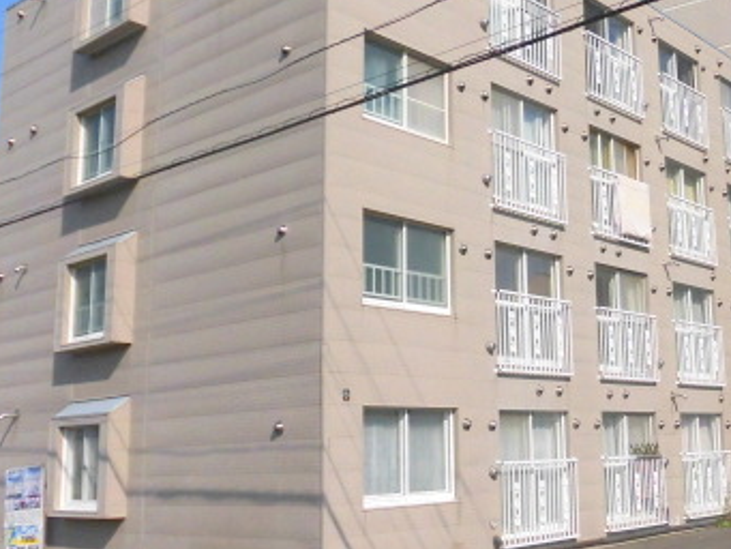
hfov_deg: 40.7
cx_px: 562
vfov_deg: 32.2
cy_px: 259
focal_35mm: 45
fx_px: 951
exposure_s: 1/320
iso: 100
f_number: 7.8
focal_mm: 4.3
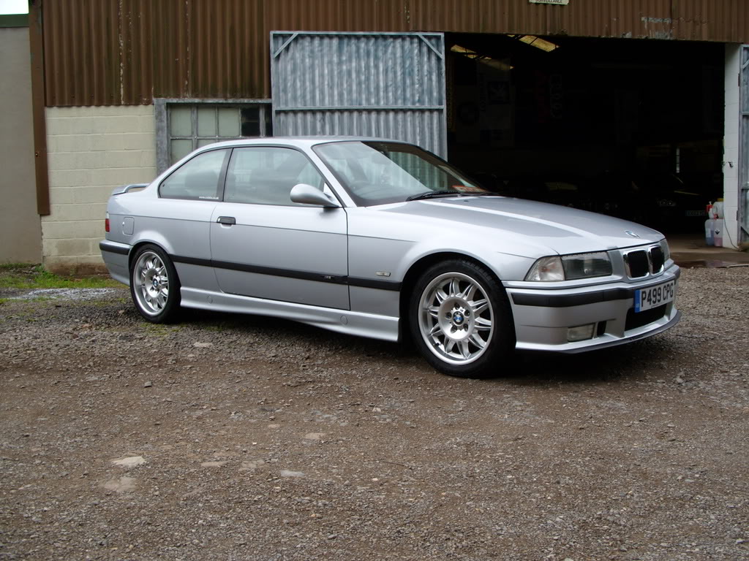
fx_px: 822
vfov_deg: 37.7
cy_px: 280
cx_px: 374
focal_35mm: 38
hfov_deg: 49.0
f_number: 4
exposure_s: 1/284
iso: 50
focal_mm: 7.8
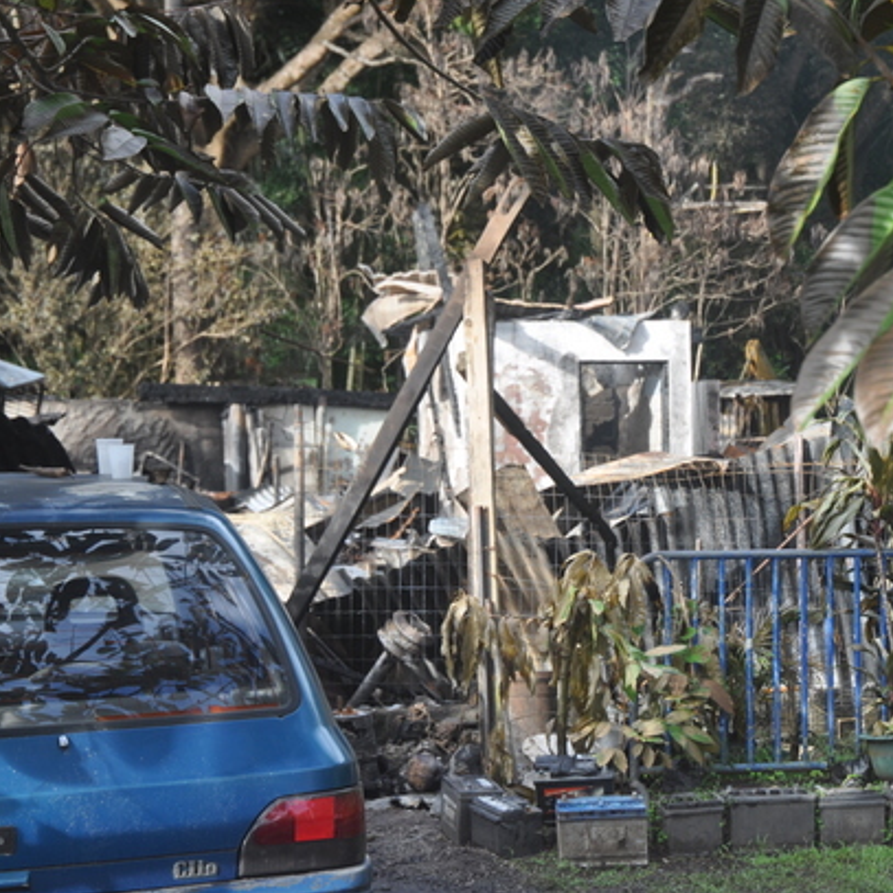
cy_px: 451
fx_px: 2685
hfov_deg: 18.9
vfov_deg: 18.9
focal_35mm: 92
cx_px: 527
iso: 200
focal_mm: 46
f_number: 6.3
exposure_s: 1/160
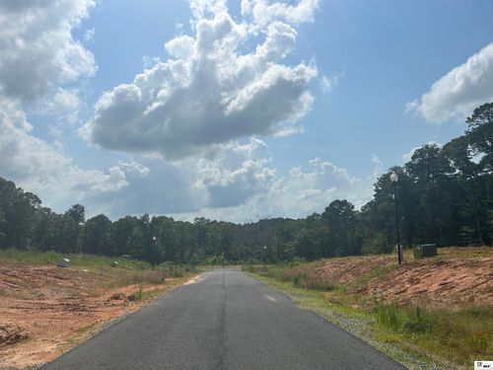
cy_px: 185
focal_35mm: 26
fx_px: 370
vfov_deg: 53.1
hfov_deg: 67.3
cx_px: 246
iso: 50
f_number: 1.5
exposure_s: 1/16393
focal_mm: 5.7
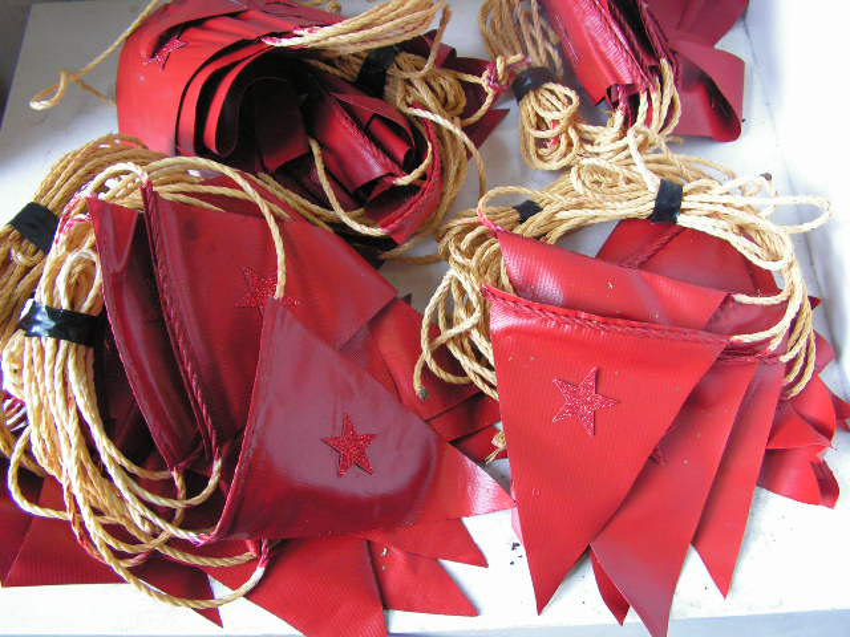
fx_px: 884
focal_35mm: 36
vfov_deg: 39.7
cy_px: 318
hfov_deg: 51.4
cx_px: 425
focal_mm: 6
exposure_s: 1/30
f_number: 3.2
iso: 200
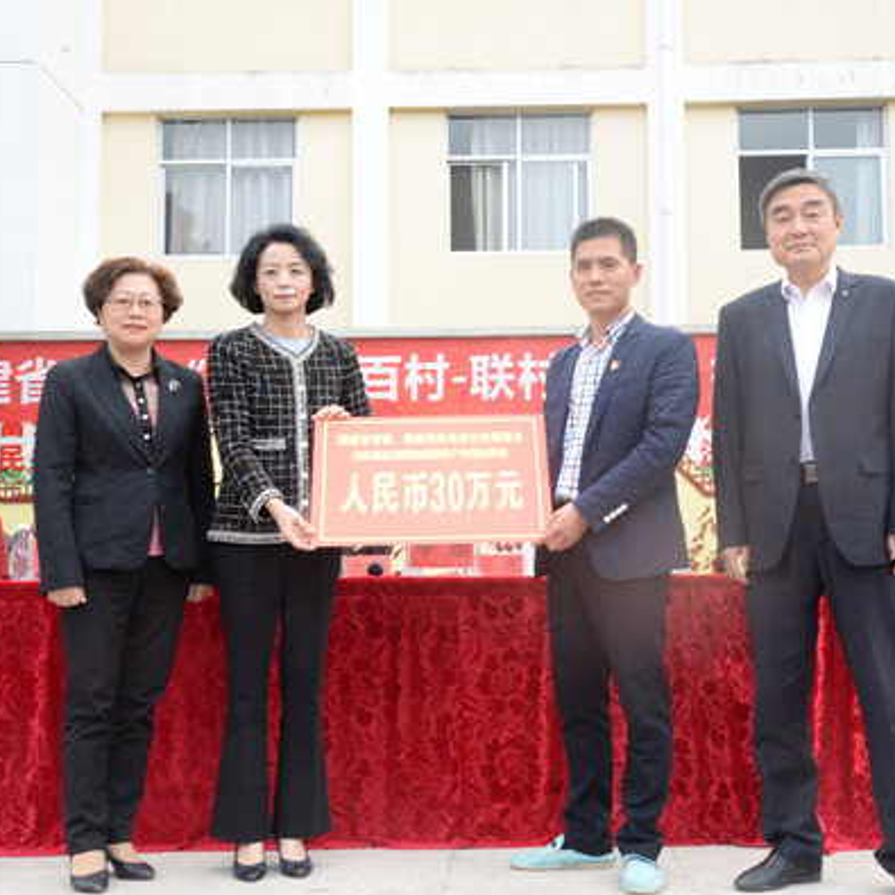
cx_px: 501
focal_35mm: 49
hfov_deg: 34.6
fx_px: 1433
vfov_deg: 34.7
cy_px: 451
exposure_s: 1/40
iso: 640
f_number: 14
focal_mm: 38
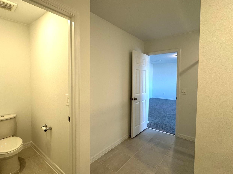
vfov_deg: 71.5
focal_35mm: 18
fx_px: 121
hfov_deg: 87.7
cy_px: 83
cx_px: 114
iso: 160
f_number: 2.2
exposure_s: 1/120
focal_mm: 2.22
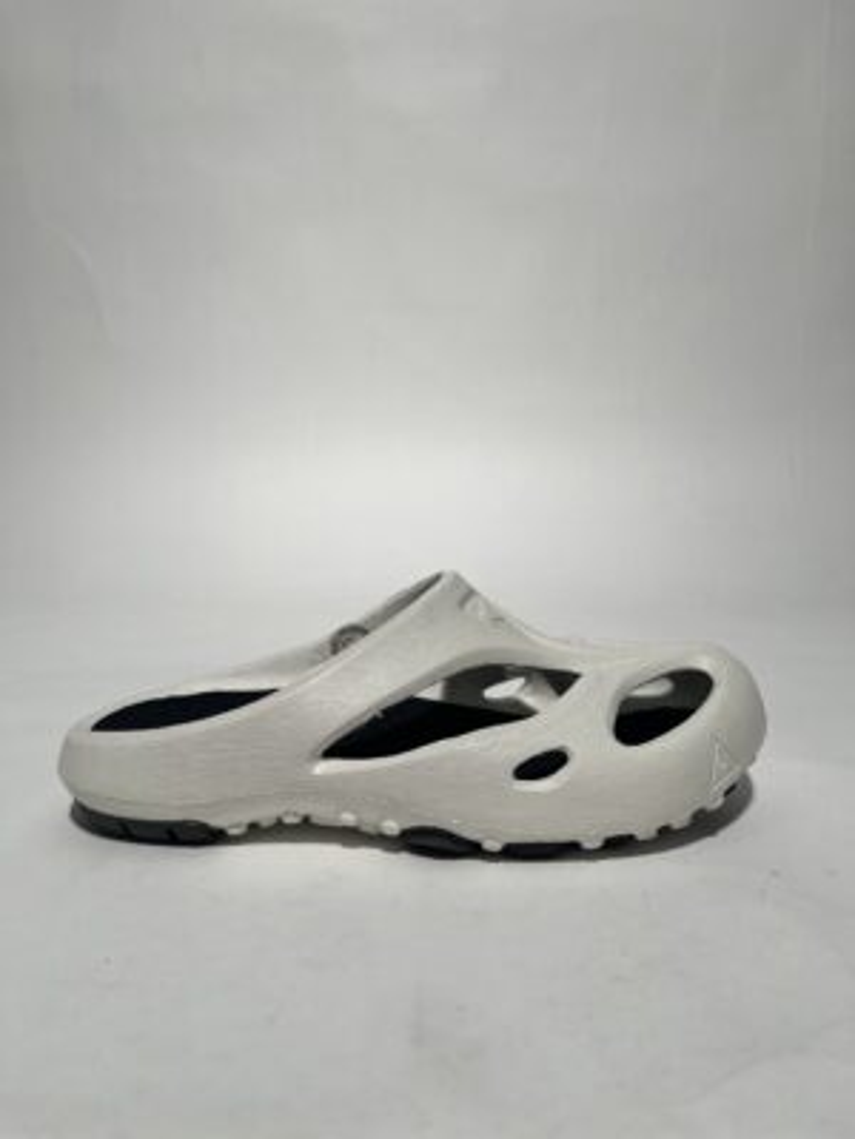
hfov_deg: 53.1
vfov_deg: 67.3
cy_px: 570
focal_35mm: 26
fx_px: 856
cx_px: 428
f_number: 1.6
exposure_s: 1/742
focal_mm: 5.1
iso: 50
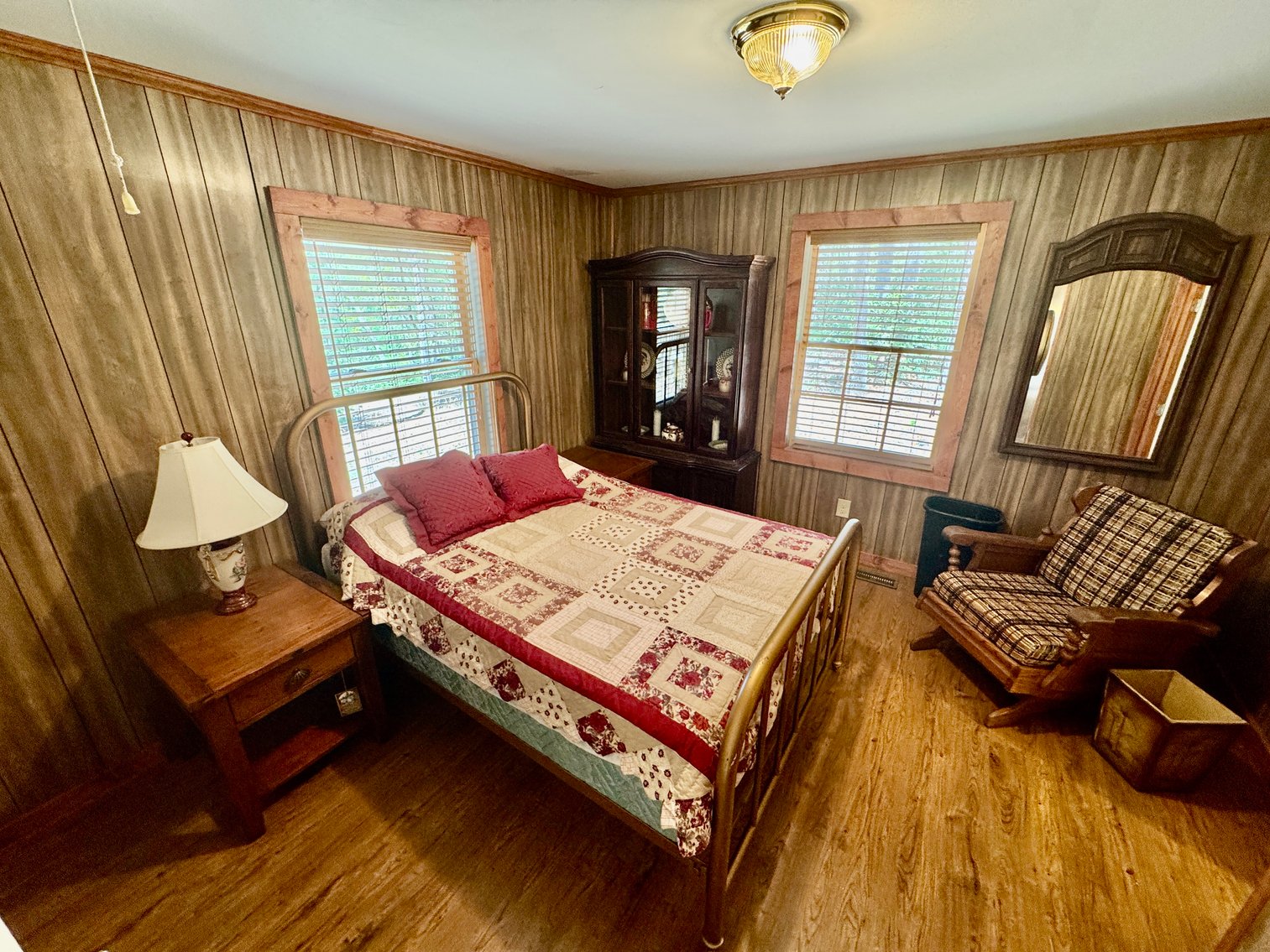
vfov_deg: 85.7
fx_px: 514
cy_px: 476
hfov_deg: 102.1
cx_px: 635
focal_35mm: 14
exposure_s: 1/60
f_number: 2.2
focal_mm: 2.22
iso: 250
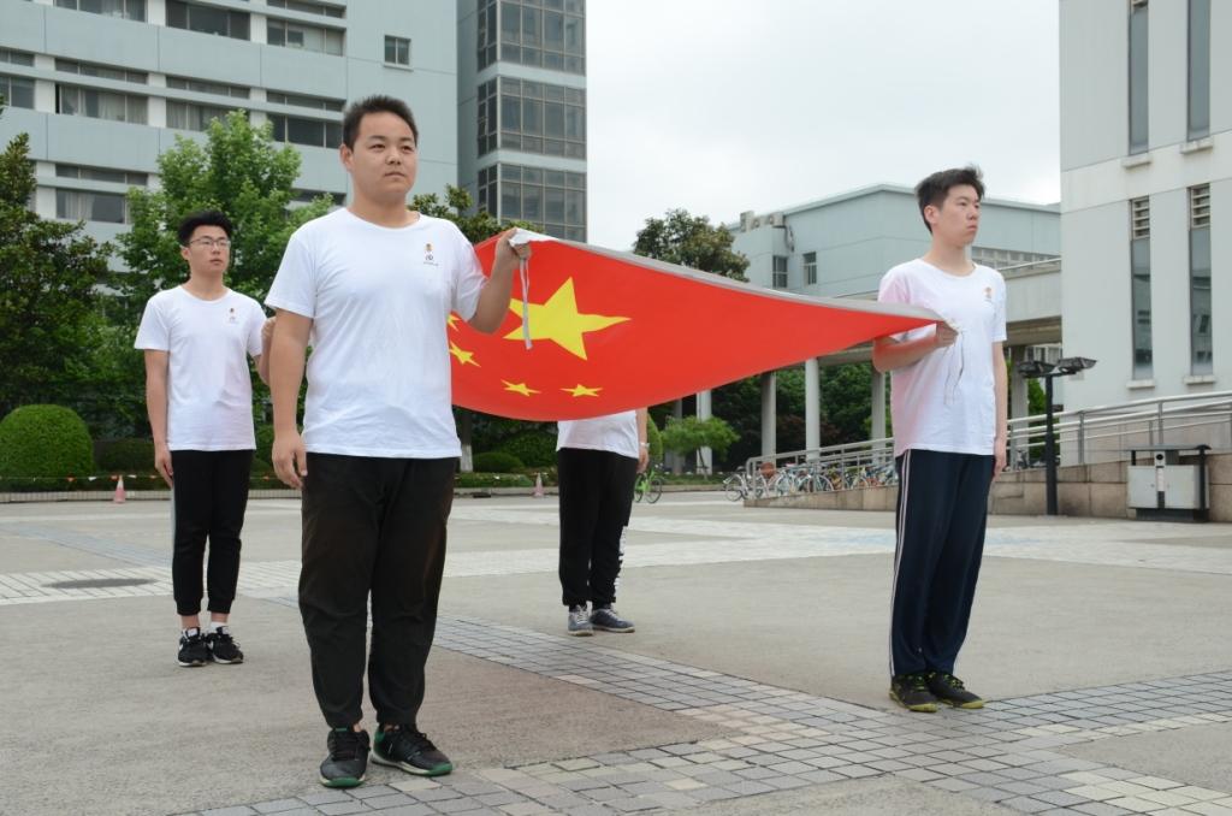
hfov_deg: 49.6
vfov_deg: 34.1
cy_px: 408
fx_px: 1332
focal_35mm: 39
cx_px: 616
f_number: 8
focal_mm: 26
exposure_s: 1/100
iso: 320
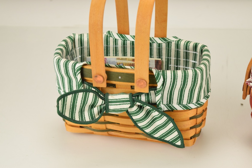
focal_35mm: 82
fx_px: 578
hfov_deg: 24.6
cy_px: 84
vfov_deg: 16.6
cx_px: 126
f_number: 5.6
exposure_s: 1/125
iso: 800
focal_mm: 55
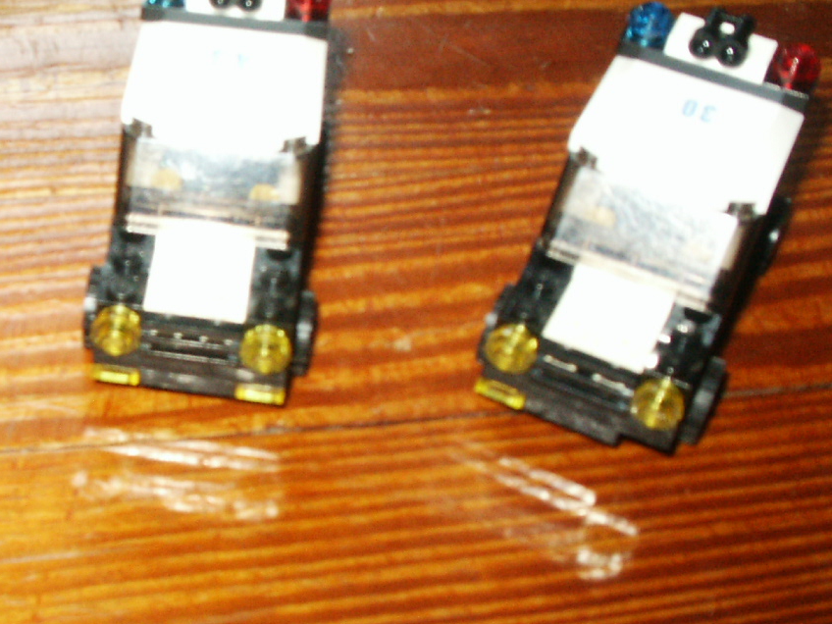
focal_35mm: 66
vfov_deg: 22.2
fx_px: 1586
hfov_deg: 28.0
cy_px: 274
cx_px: 49
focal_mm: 7.18
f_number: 6.7
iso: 200
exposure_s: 1/45
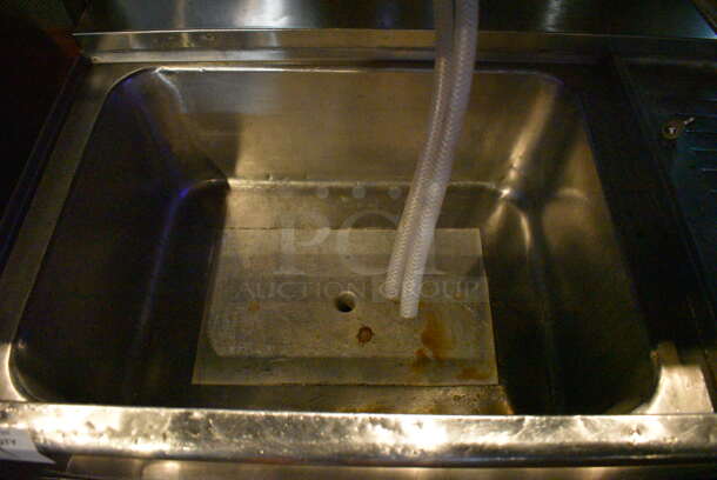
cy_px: 240
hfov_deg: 67.3
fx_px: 538
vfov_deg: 48.0
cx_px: 358
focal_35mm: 27
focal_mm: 18
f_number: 3.5
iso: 12800
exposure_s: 1/30
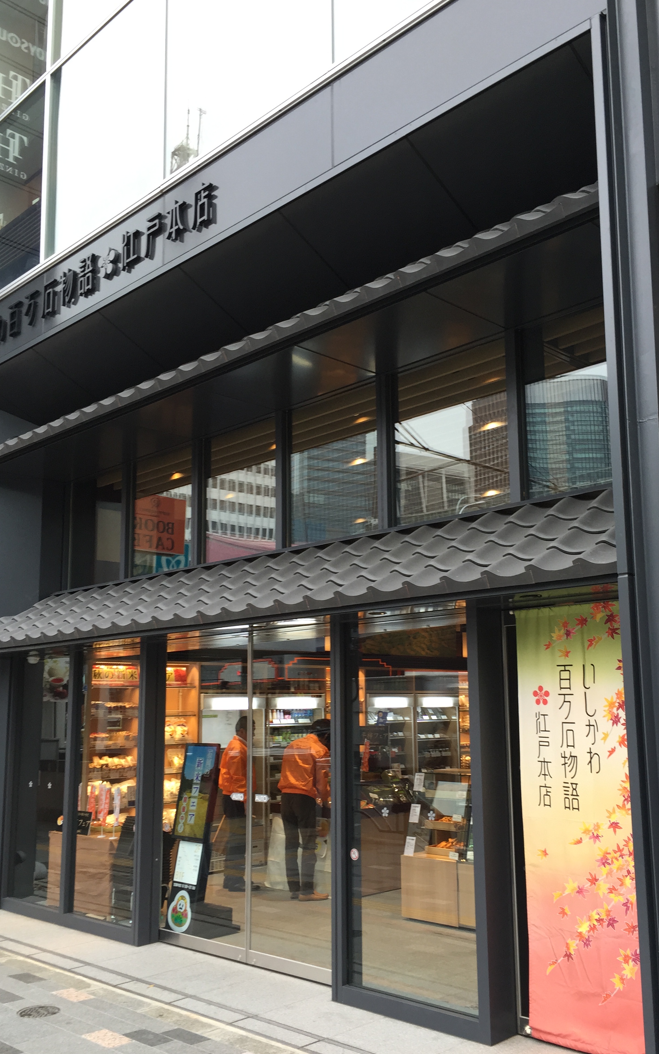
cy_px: 563
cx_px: 376
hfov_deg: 38.2
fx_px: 948
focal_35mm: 33
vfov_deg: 58.1
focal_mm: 4.15
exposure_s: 1/60
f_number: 2.2
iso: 32
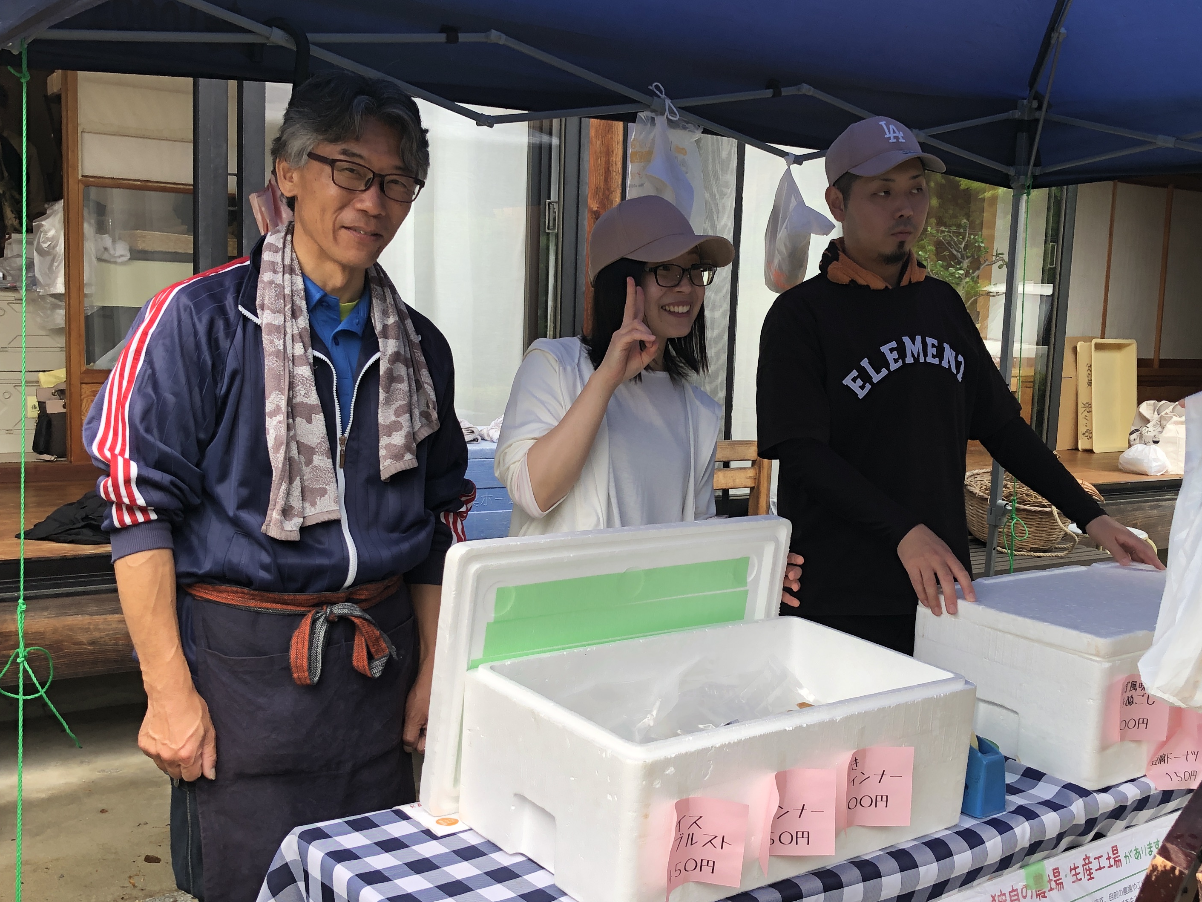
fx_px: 1389
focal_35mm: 40
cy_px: 481
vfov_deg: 36.0
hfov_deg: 46.7
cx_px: 689
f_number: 1.8
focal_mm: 3.99
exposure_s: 1/120
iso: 25
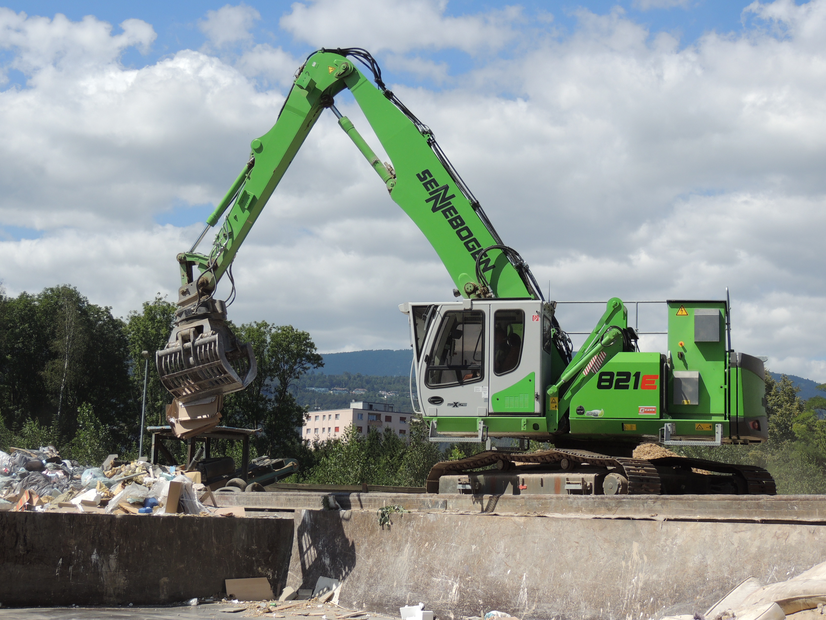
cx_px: 413
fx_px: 1312
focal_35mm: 55
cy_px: 310
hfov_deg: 34.9
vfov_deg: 26.6
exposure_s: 1/1000
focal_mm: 9.8
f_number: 3.7
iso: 100
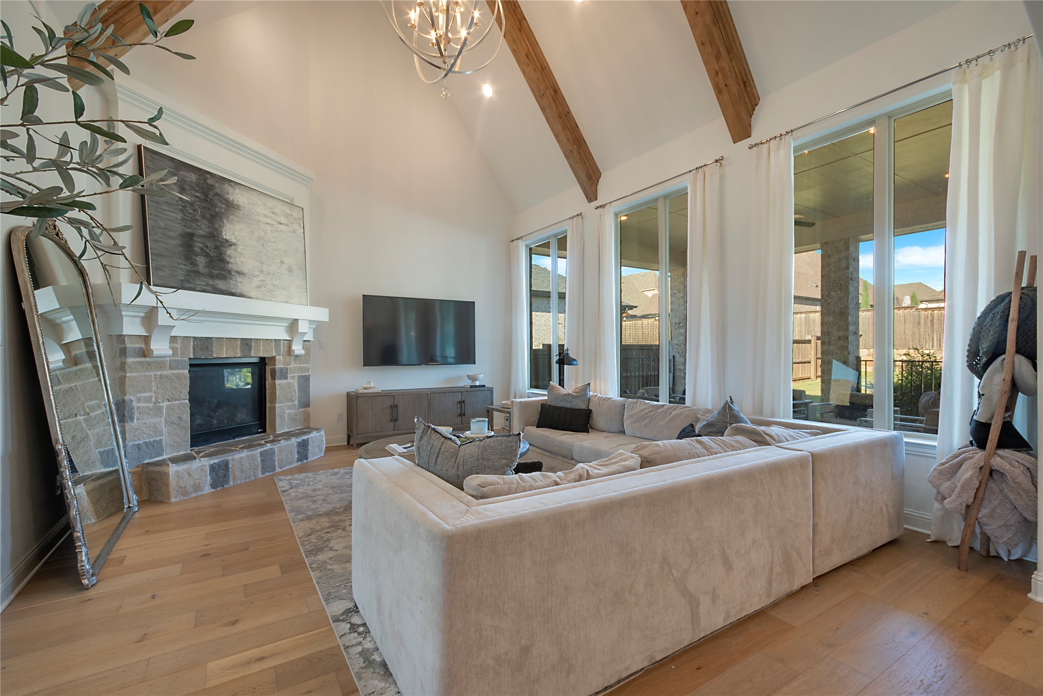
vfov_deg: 77.3
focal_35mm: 15
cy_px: 348
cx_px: 522
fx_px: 435
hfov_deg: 100.4
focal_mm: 10
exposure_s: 1/25
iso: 100
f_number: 11
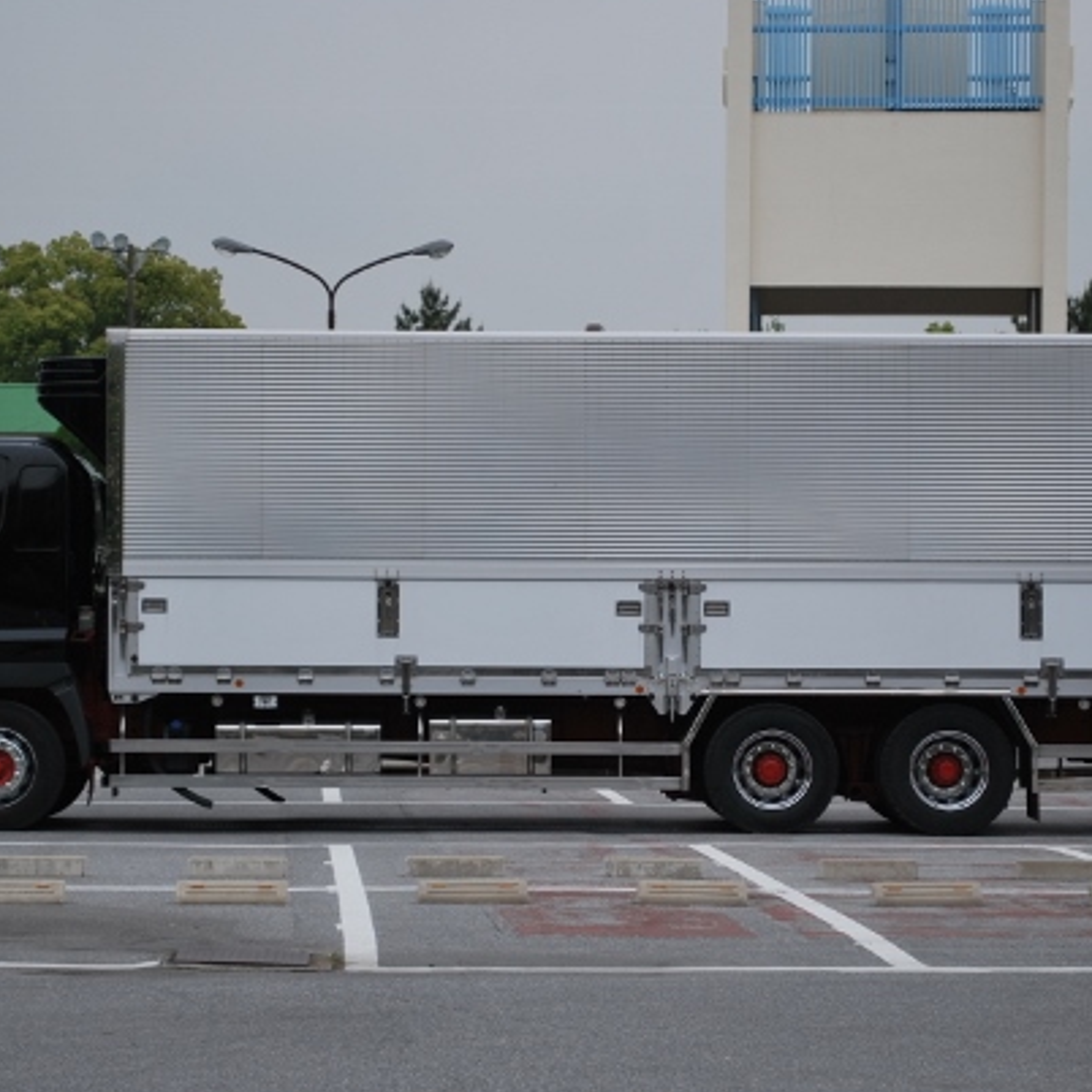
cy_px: 541
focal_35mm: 112
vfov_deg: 15.6
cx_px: 554
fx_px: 3986
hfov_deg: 15.6
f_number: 5.6
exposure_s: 1/500
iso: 125
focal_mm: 55
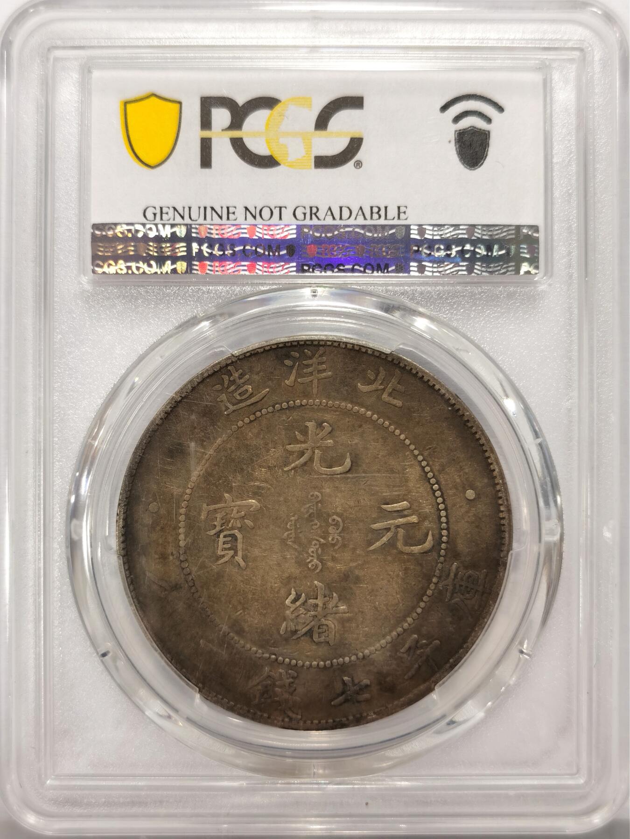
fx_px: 1310
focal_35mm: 54
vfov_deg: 35.5
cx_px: 315
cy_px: 420
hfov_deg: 27.0
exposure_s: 1/100
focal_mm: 5.56
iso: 100
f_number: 16
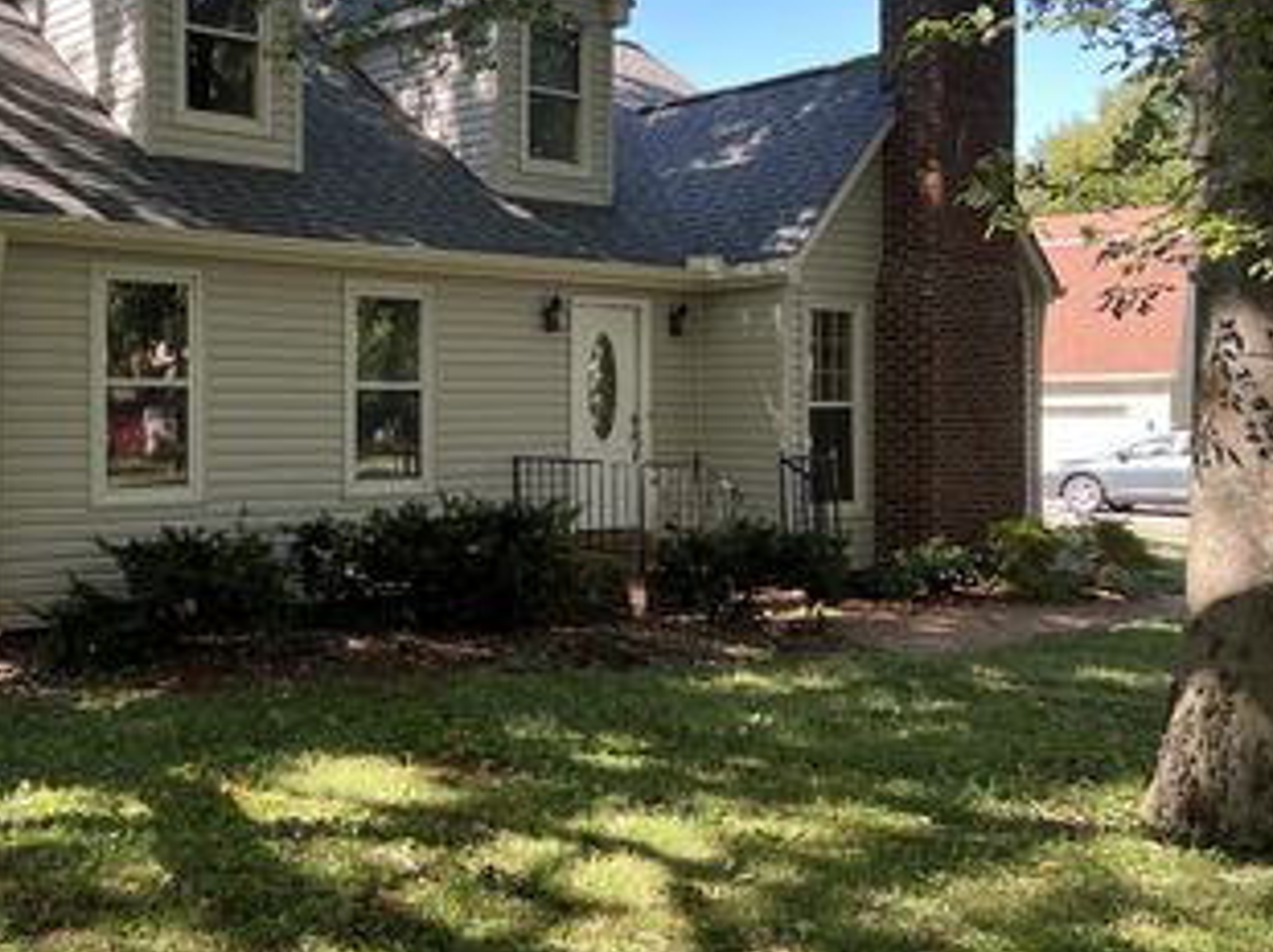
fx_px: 1543
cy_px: 384
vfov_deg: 34.2
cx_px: 292
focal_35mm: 42
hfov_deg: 43.2
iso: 50
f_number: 1.5
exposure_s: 1/361
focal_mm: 5.7
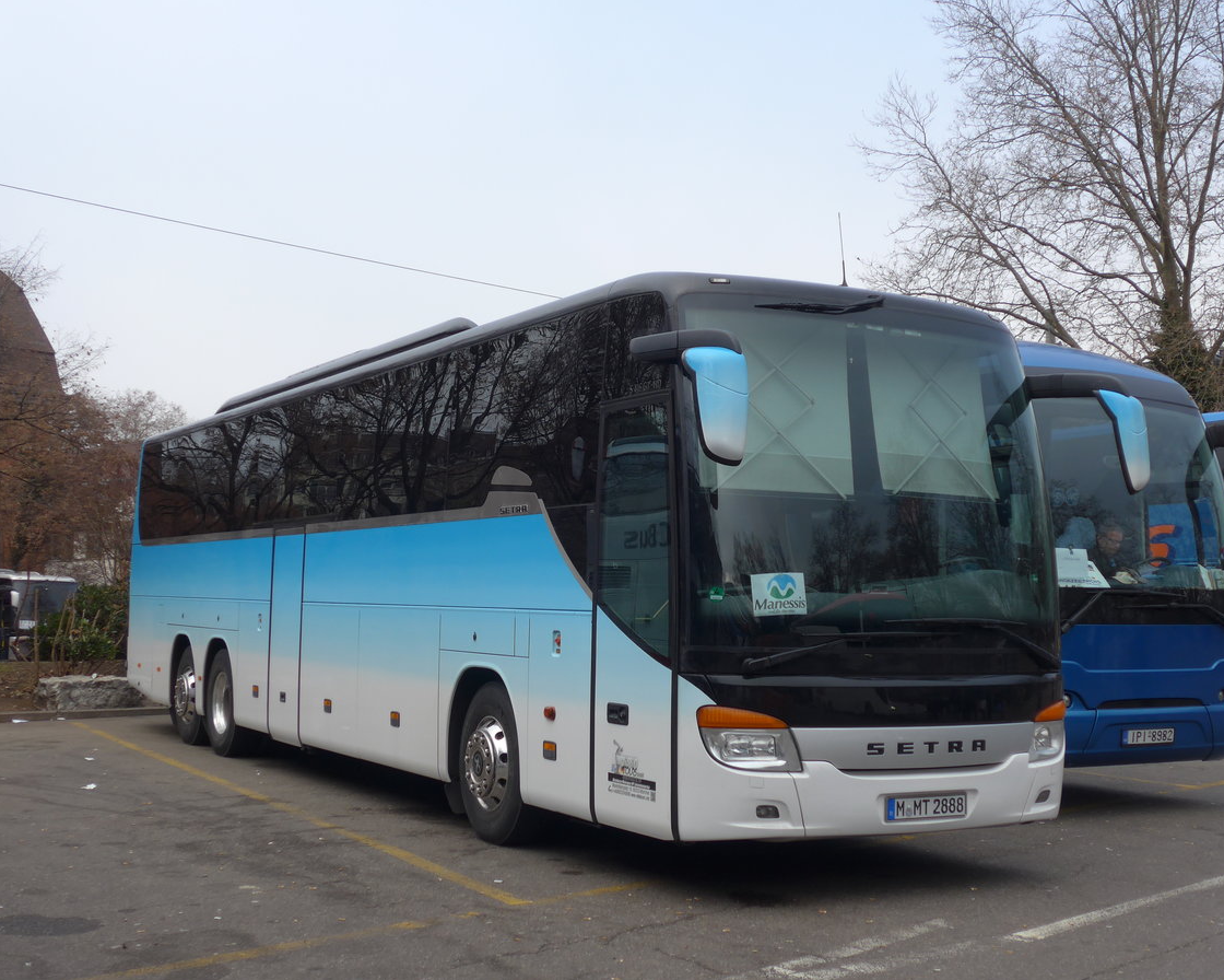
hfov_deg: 40.3
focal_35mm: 46
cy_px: 490
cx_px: 599
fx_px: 1666
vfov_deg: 32.7
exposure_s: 1/250
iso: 80
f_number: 2.8
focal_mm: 9
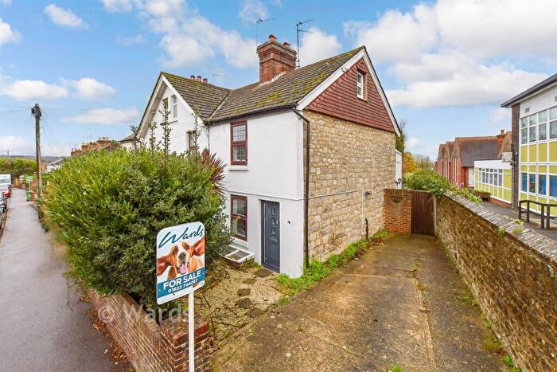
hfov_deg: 100.4
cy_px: 186
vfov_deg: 77.4
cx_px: 278
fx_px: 232
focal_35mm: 15
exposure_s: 1/500
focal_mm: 10
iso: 400
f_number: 8
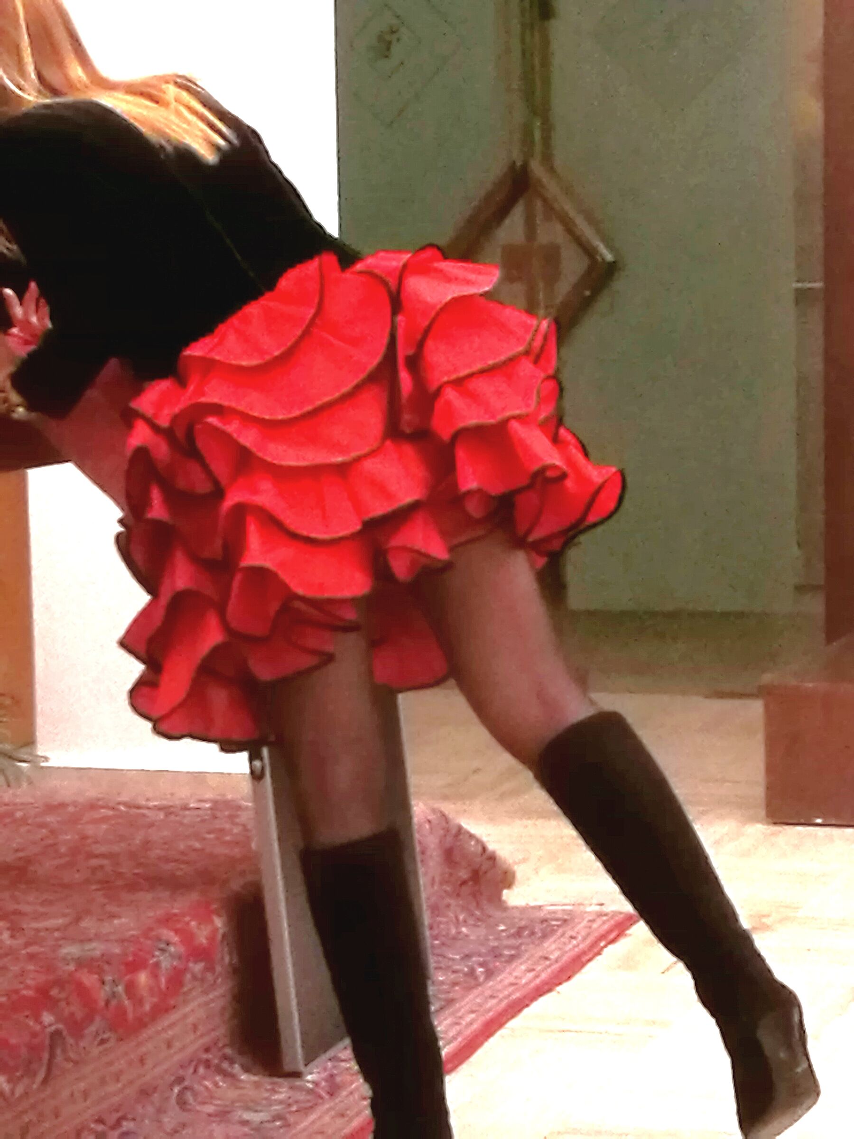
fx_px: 3553
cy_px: 570
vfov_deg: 18.2
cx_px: 427
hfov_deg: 13.7
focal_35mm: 108
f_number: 2.2
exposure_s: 1/25
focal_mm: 4.5
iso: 500
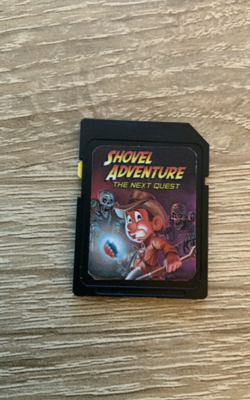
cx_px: 135
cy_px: 199
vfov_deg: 61.2
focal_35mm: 31
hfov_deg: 40.6
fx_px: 338
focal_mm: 3
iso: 400
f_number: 1.8
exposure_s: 1/30
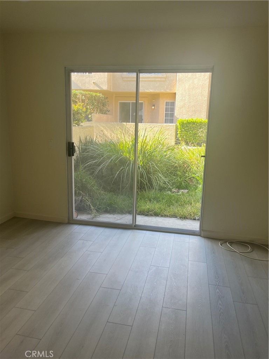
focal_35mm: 26
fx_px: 269
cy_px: 180
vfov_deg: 67.3
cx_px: 134
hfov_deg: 53.1
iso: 50
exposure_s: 1/170
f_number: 1.6
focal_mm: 5.1
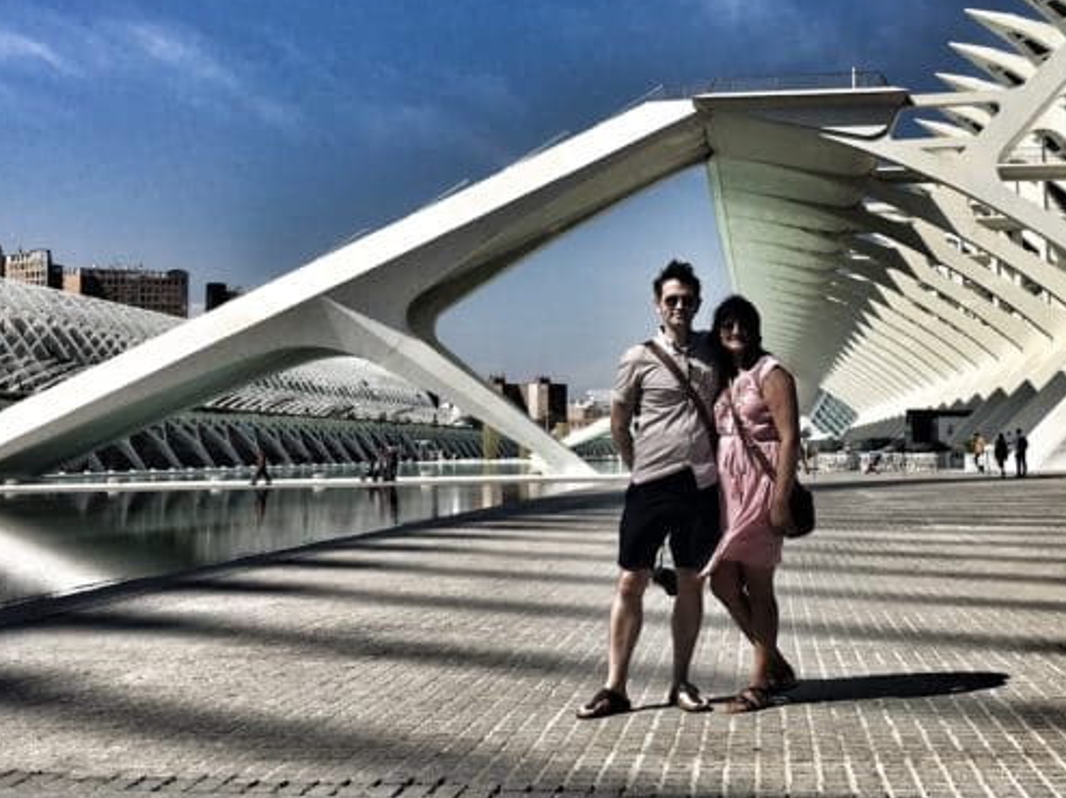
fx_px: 1447
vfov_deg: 30.8
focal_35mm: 47
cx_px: 680
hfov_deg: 40.1
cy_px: 311
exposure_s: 1/3497
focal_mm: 4.15
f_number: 2.2
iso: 25
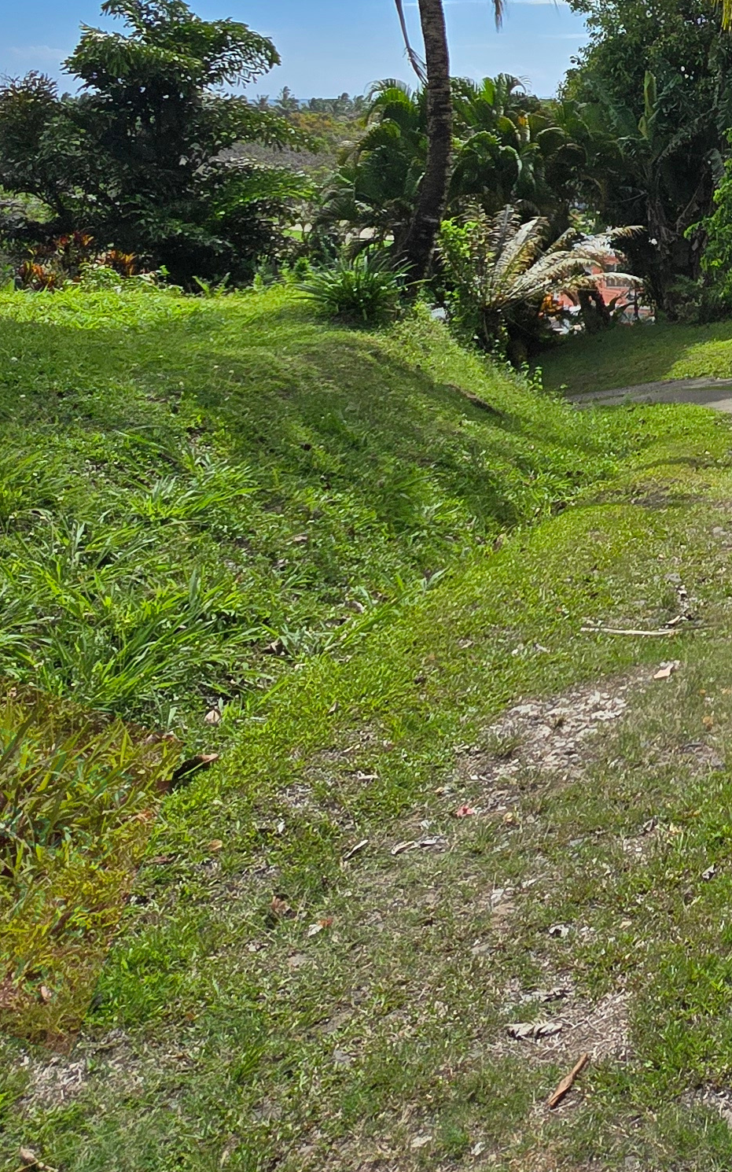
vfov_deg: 47.9
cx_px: 861
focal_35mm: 37
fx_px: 1181
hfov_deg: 29.9
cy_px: 141
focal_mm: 2.2
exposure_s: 1/5523
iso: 50
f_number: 2.2
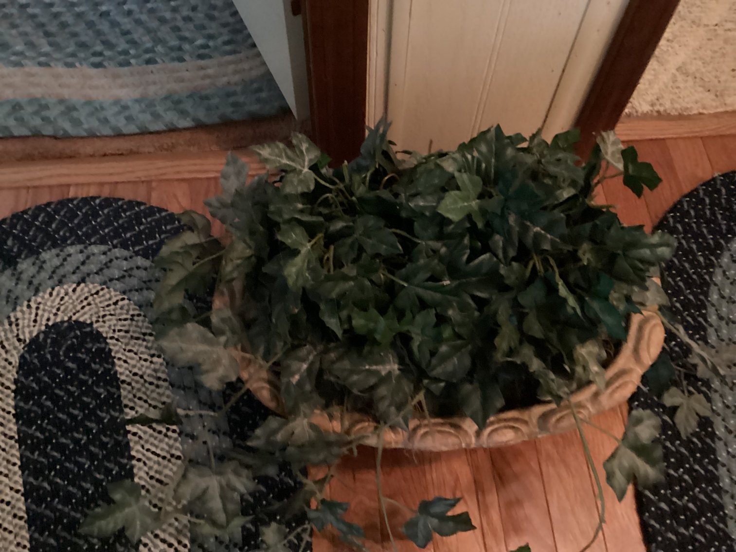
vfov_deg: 45.4
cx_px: 368
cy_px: 276
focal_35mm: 31
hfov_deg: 58.3
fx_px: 659
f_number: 2.4
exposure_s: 1/15
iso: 800
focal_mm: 3.3
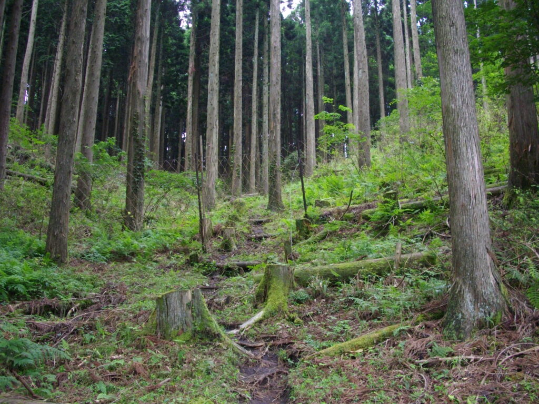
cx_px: 270
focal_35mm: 37
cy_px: 202
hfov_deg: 50.1
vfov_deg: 38.7
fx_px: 576
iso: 200
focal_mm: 6.2
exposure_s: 1/125
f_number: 2.8
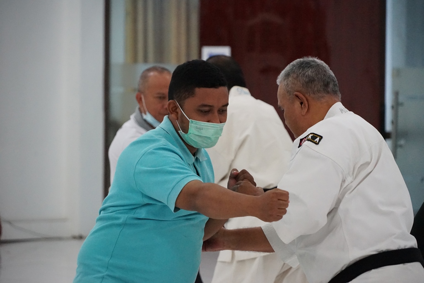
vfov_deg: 7.5
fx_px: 2167
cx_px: 212
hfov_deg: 11.2
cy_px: 142
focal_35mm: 184
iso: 10000
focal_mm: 184
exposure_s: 1/200
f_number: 6.3
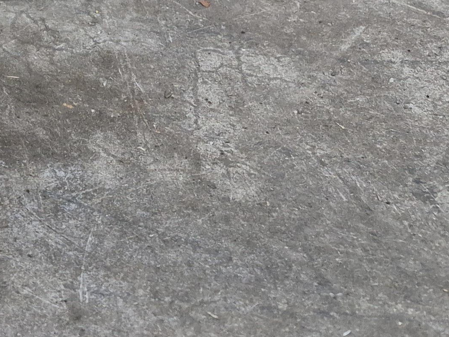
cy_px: -257
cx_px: -213
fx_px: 1129
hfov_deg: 19.7
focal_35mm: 87
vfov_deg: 14.9
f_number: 1.8
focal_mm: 5.4
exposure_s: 1/120
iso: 800
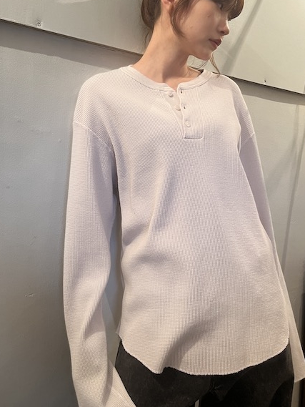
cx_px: 171
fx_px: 376
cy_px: 182
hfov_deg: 44.1
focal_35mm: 32
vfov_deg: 56.7
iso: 125
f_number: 1.6
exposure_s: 1/60
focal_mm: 5.1
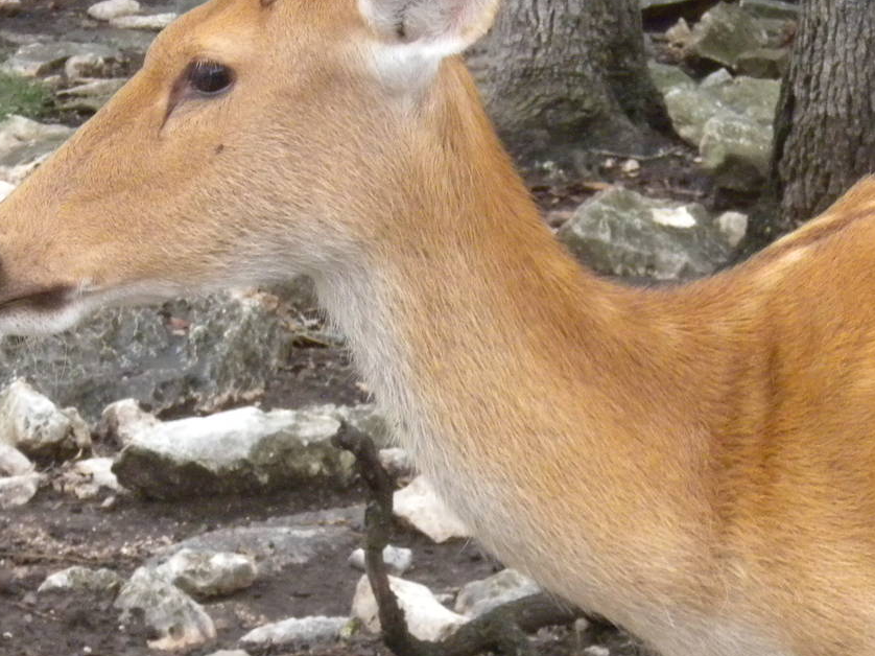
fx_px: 4827
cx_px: 551
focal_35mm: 191
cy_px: 361
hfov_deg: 10.4
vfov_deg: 7.8
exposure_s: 1/146
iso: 455
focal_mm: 17.7
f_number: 5.1
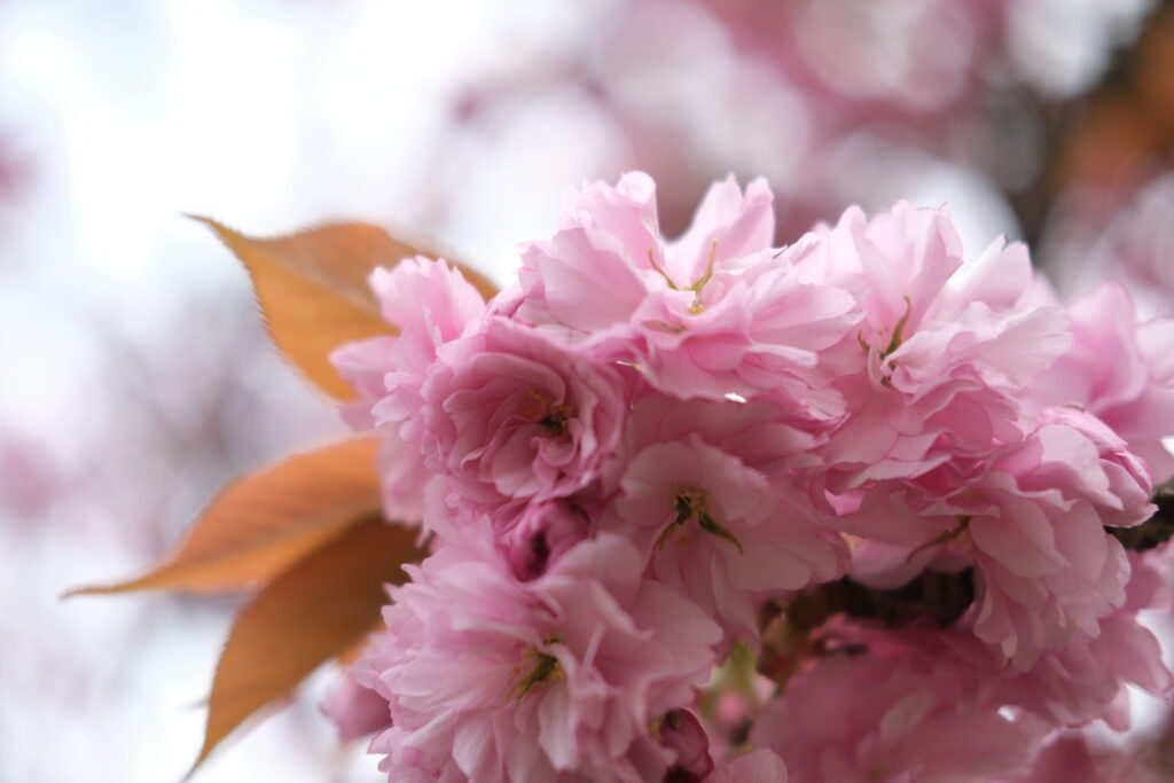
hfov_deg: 37.5
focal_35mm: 53
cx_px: 587
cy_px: 392
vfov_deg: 25.5
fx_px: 1729
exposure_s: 1/2500
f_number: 2
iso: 400
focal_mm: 35
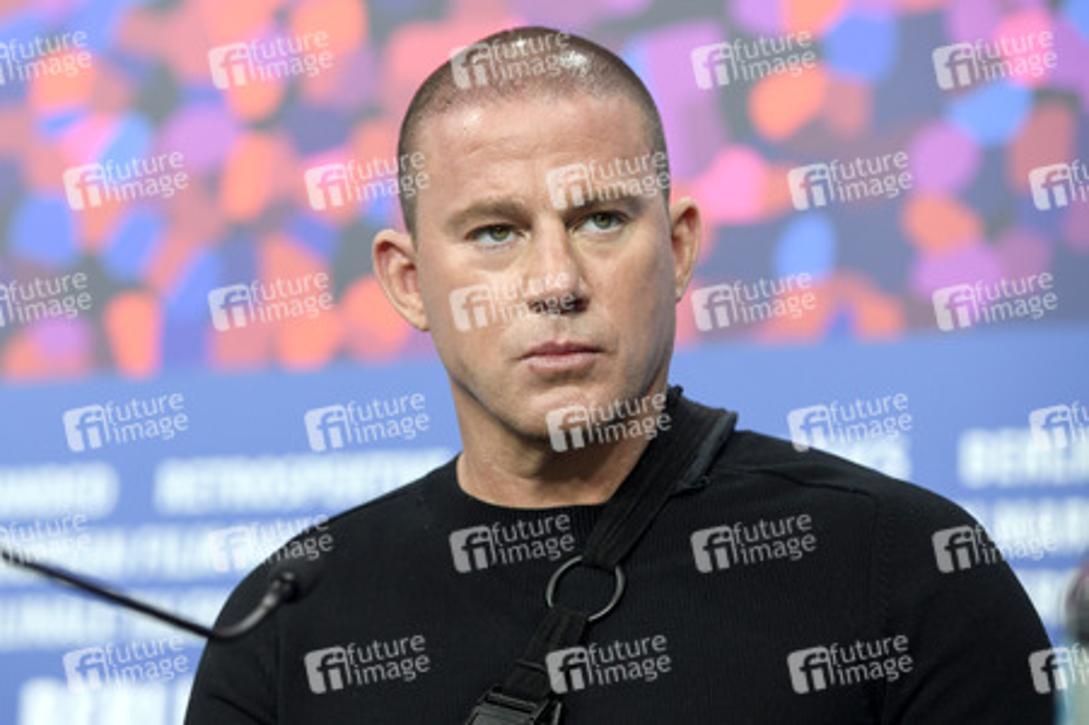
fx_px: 3778
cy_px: 362
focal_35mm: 125
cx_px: 544
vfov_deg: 11.0
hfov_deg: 16.4
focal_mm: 125
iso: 1000
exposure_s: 1/250
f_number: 4
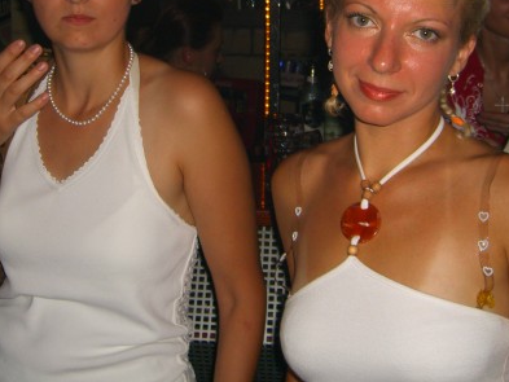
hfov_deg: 33.2
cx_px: 241
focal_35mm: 58
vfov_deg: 24.9
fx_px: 853
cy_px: 93
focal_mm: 7.9
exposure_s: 1/60
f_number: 2.8
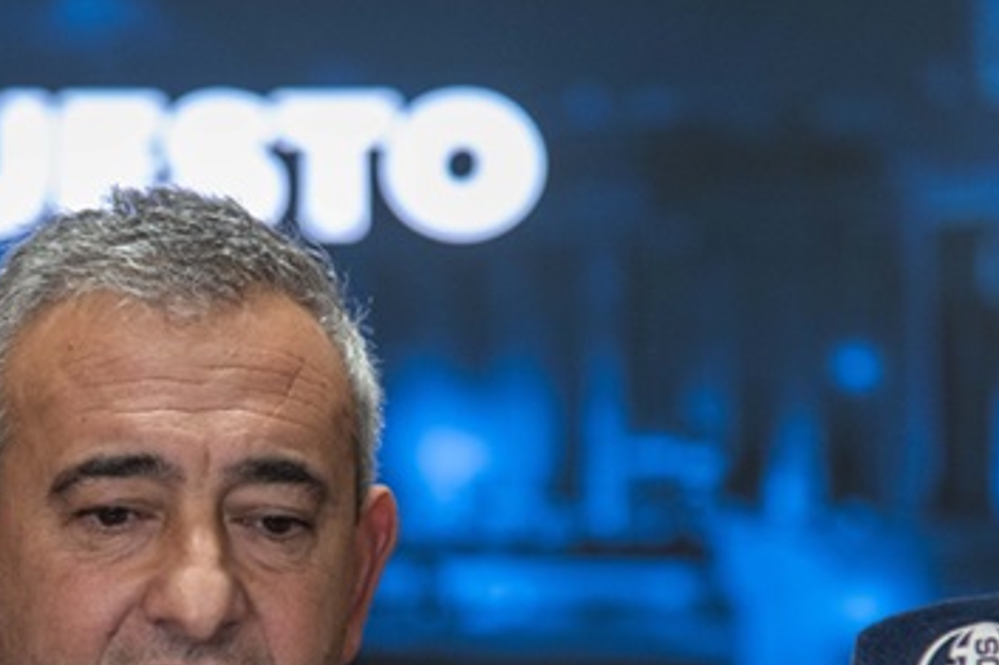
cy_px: 673
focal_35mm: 262
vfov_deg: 5.2
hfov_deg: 7.8
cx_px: 116
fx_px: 7267
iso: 2000
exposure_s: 1/125
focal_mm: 120
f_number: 4.5
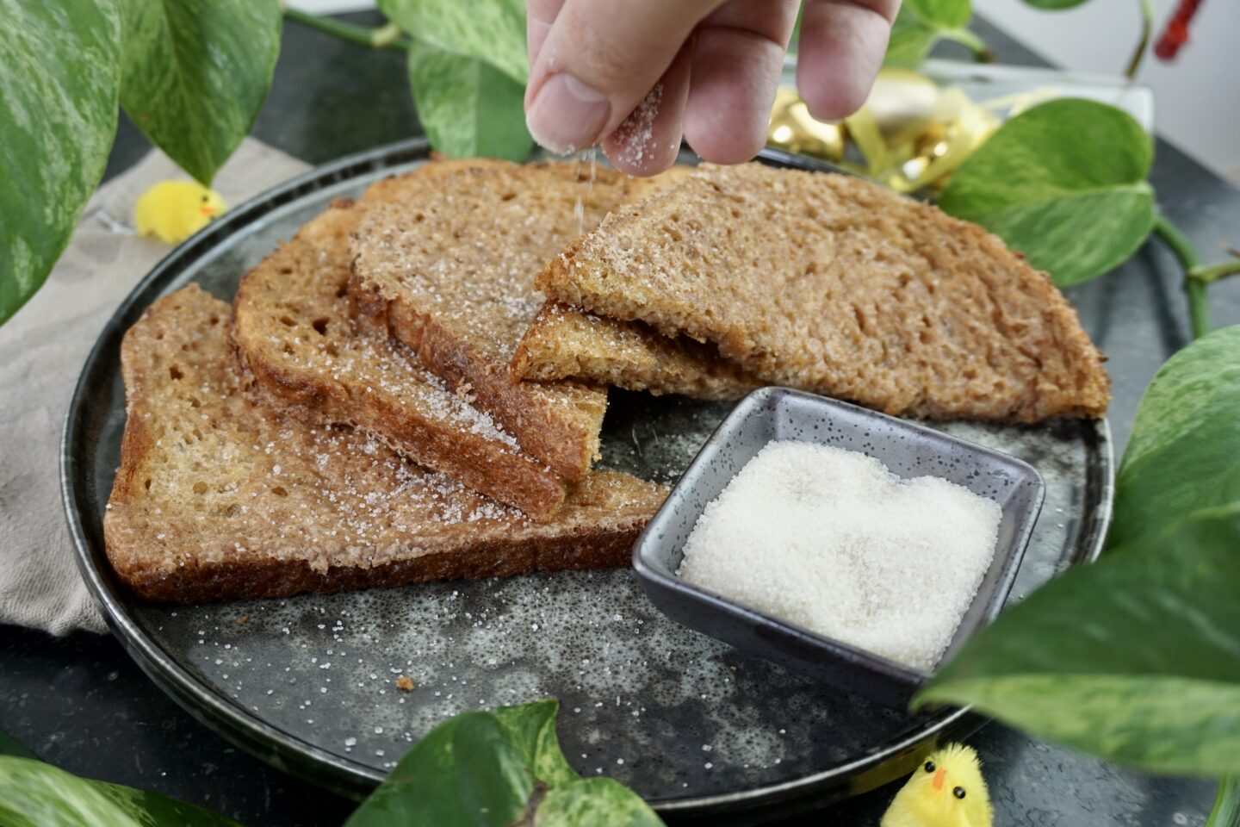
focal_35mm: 36
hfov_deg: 53.1
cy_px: 414
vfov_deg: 36.9
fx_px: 1240
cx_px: 620
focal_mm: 24
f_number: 4.5
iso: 400
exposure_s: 1/160
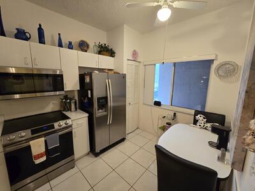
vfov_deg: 89.9
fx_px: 96
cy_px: 96
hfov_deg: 106.2
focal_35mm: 13
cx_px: 128
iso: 250
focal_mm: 2.2
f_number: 2.2
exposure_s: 1/60
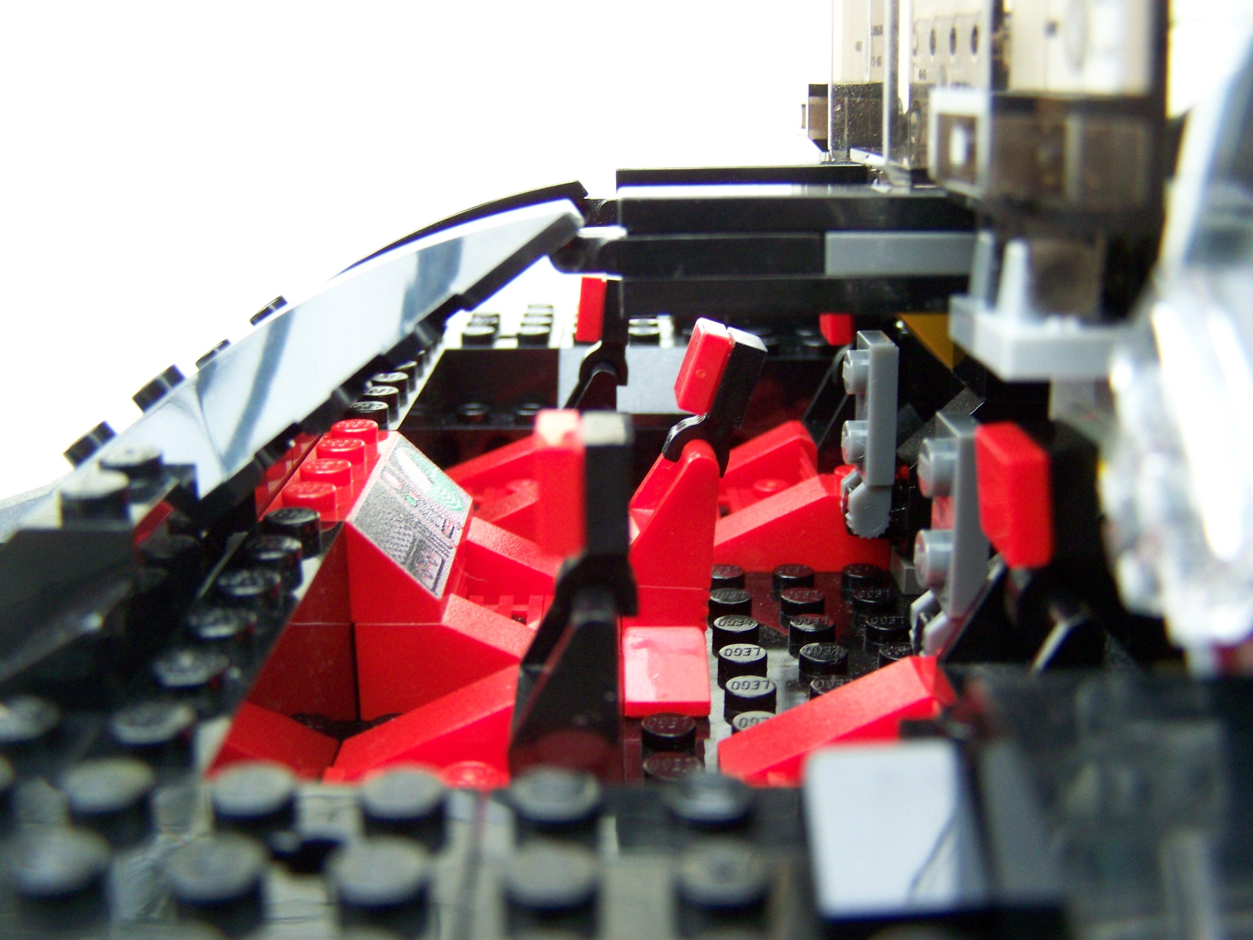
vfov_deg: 37.7
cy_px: 470
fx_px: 1375
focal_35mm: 38
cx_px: 626
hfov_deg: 49.0
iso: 160
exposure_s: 1/60
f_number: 2.8
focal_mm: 6.3
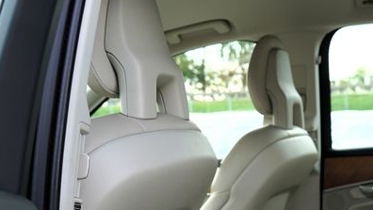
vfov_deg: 17.7
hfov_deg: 29.2
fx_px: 643
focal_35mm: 65
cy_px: 248
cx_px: 410
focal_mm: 24
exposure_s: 1/160
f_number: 4
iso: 100
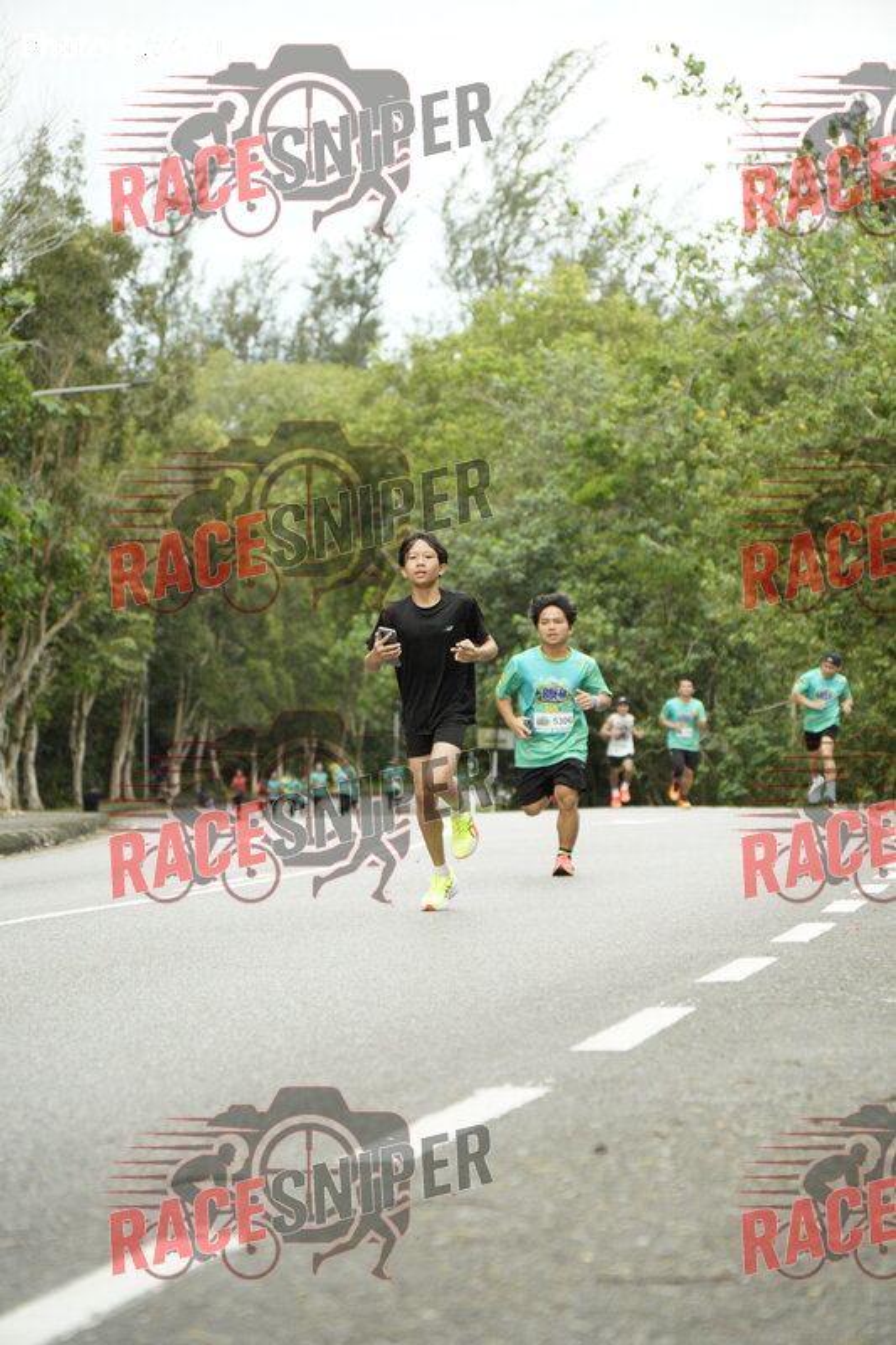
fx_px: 3921
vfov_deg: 19.5
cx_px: 448
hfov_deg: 13.0
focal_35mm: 105
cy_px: 672
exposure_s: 1/1000
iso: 4000
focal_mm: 70
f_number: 2.8
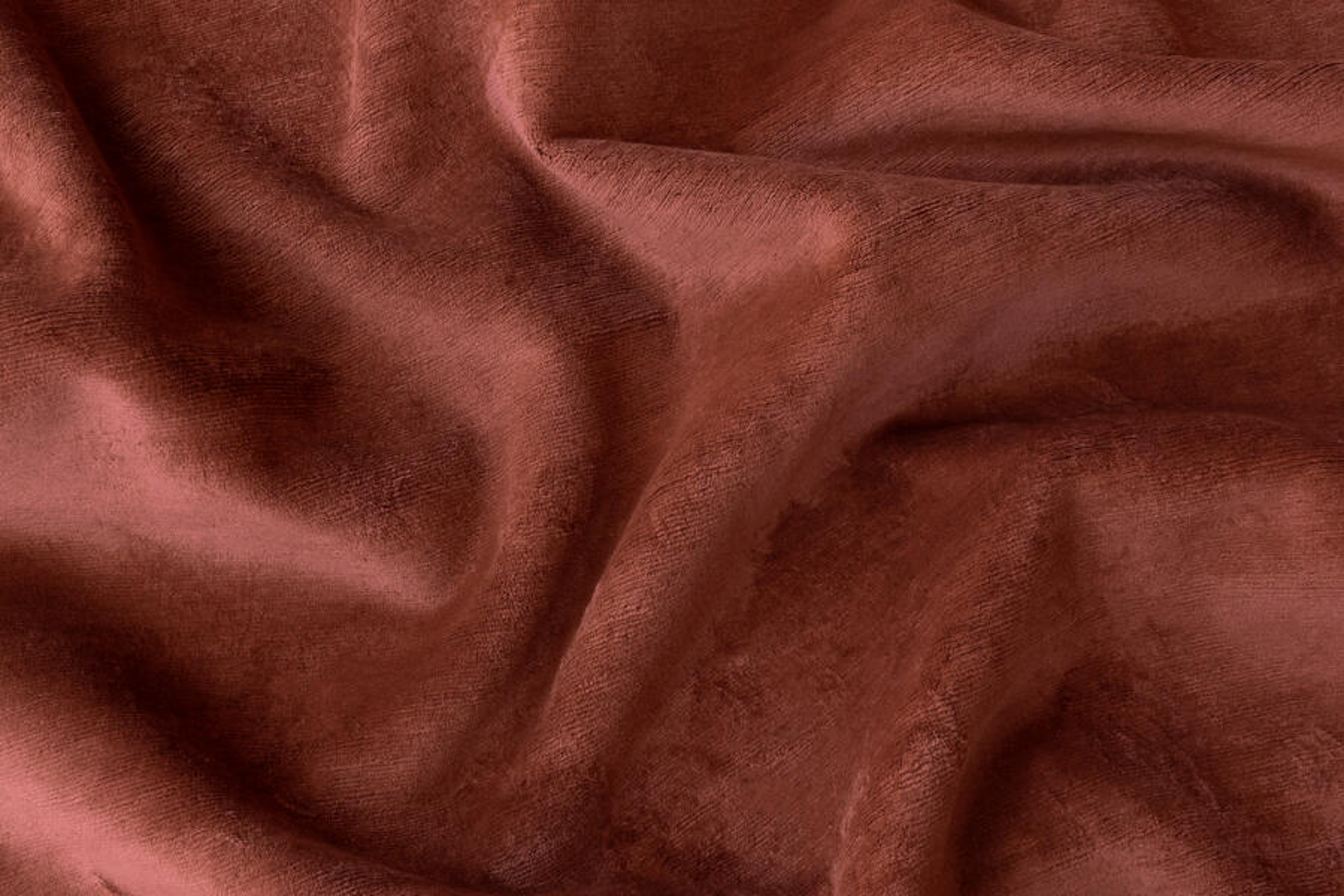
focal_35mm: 42
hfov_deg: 46.4
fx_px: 1568
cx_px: 672
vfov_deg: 31.9
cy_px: 448
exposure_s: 1/20
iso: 1250
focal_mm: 28
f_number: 13
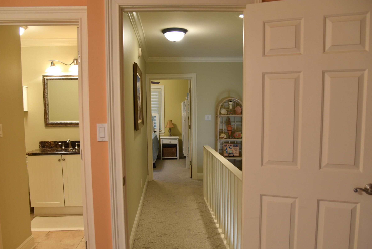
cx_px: 186
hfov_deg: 61.9
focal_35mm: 30
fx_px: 310
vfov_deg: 43.5
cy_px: 147
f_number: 4
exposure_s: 1/60
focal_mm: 24
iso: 640
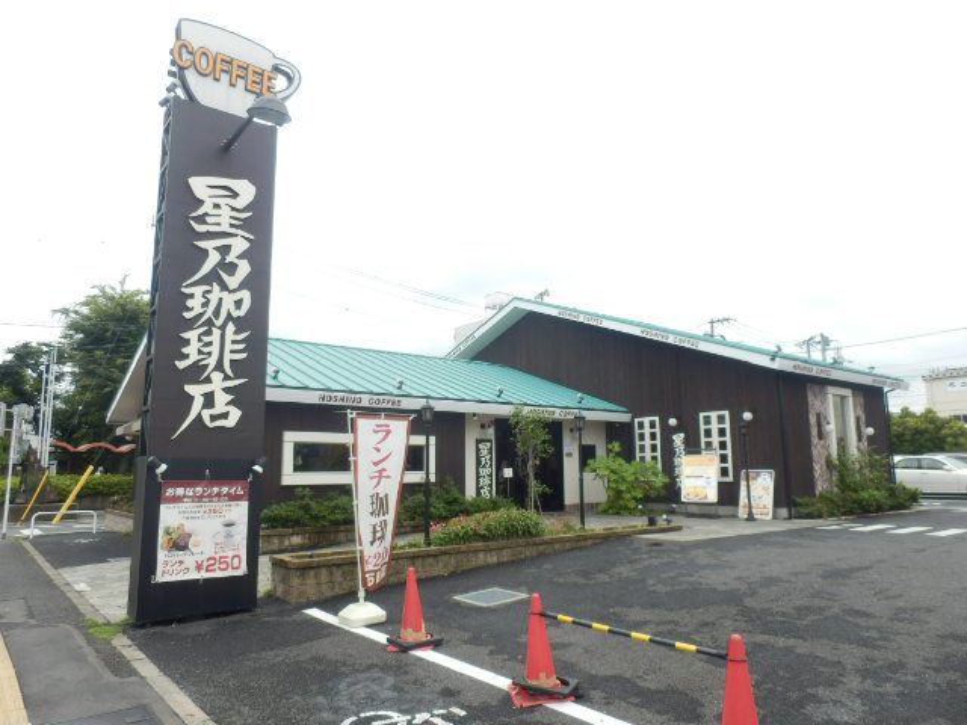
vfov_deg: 56.8
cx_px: 484
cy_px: 362
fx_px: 670
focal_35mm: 24
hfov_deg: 71.6
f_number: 3
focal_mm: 4.2
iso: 80
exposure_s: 1/320
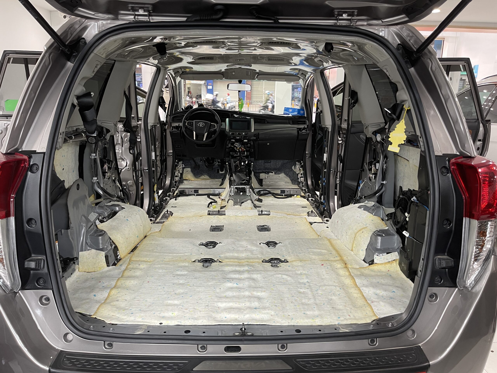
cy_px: 186
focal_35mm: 26
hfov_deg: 67.3
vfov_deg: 53.1
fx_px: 373
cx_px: 248
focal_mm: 5.1
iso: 125
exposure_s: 1/50
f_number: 1.6
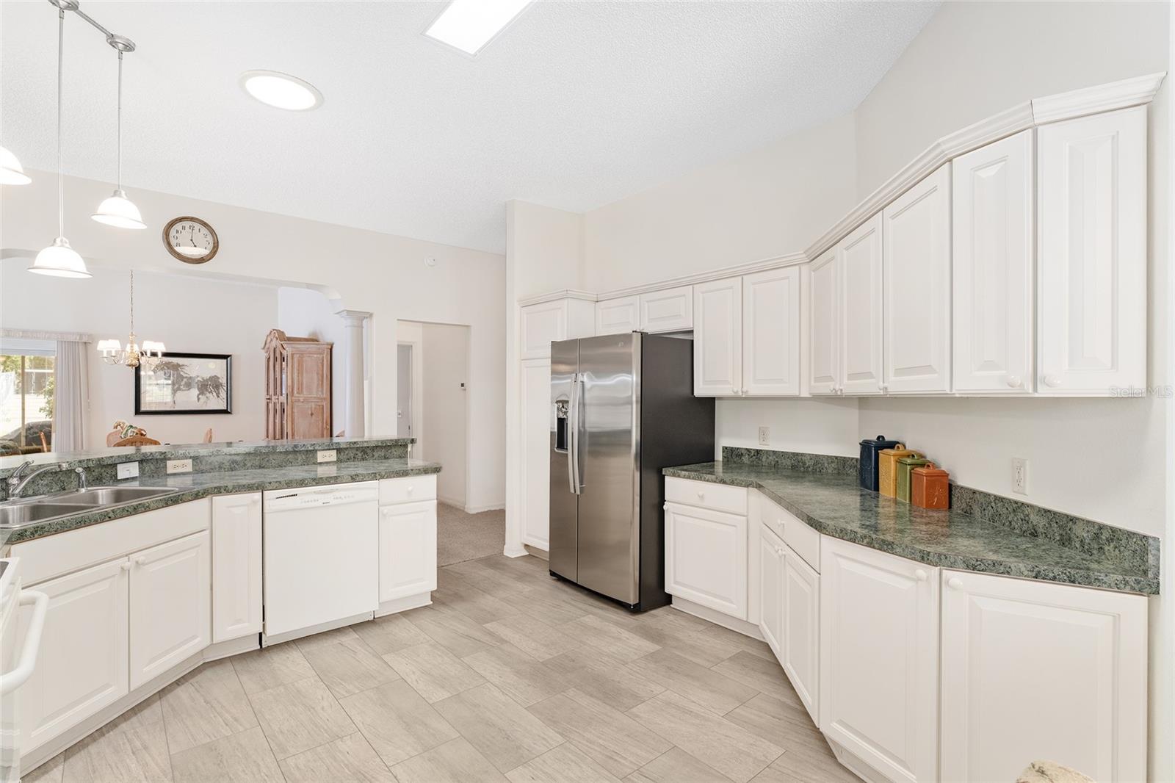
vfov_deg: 70.7
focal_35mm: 17
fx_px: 551
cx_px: 588
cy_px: 392
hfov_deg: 93.6
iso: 320
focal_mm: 16.9
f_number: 8
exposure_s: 1/10
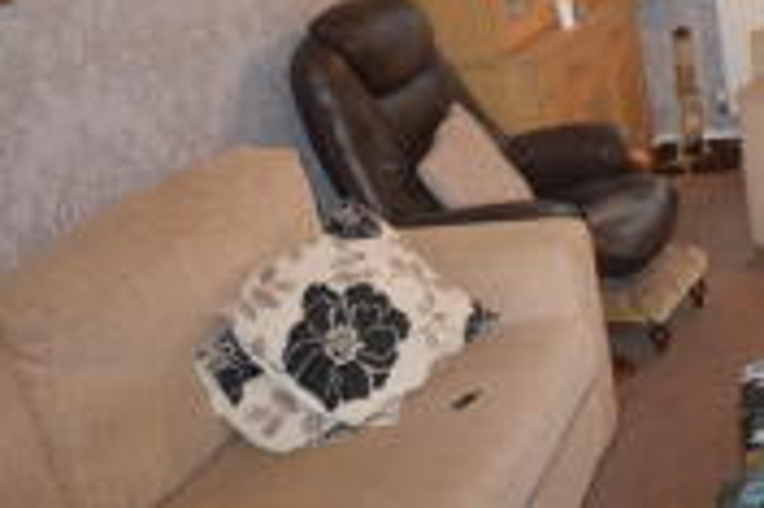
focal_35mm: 47
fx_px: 990
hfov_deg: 31.5
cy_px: 59
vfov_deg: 27.8
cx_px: 1016
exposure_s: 1/60
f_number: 4.2
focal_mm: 11.5
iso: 2800
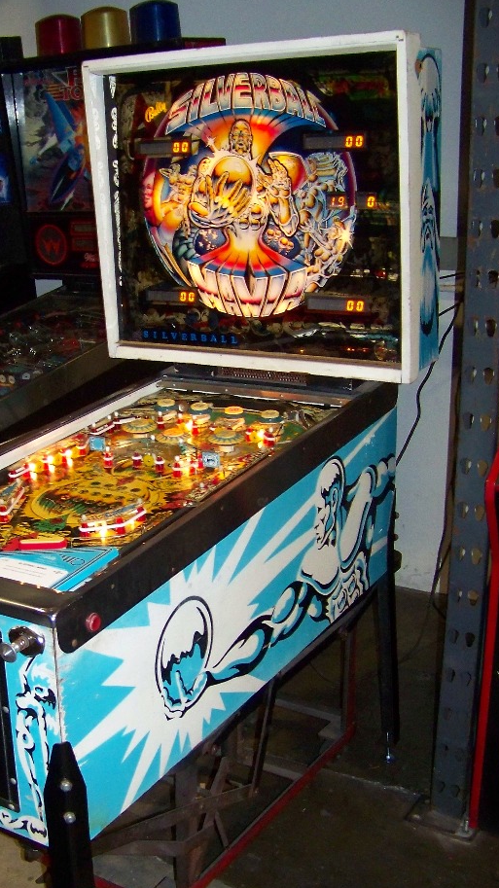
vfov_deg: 46.4
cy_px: 479
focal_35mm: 44
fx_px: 1036
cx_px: 138
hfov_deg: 26.8
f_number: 2.8
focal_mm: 5.85
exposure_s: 1/30
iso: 200
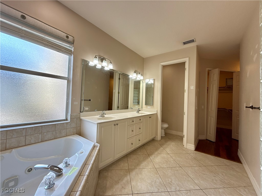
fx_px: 106
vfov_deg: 85.7
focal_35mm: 14
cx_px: 131
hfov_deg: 102.1
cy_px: 98
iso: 64
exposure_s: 1/120
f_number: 2.2
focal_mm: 2.22
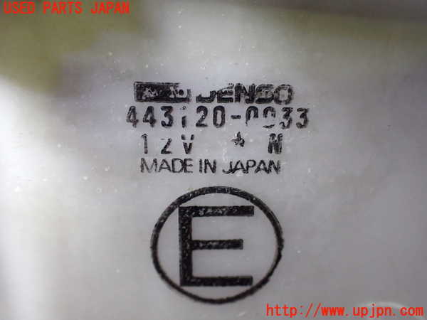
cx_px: 214
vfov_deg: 46.8
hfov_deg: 60.0
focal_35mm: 30
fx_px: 370
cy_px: 160
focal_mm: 5.4
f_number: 2.3
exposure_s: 1/30
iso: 1000
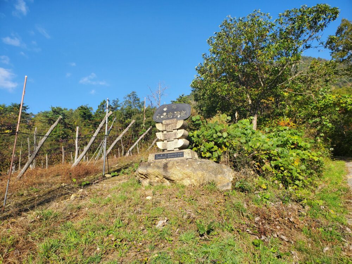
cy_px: 132
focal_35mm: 26
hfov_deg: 67.3
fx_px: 264
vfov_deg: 53.1
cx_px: 176
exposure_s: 1/792
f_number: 2.4
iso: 50
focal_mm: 4.3
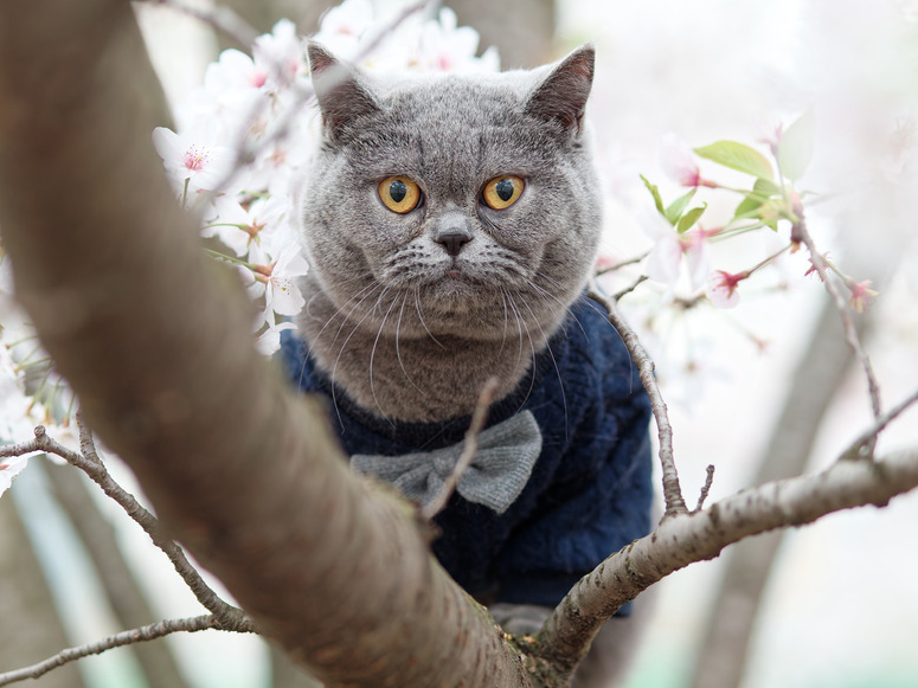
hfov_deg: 12.7
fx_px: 4136
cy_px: 345
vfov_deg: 9.5
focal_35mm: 156
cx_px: 461
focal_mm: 75
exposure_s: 1/320
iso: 200
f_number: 2
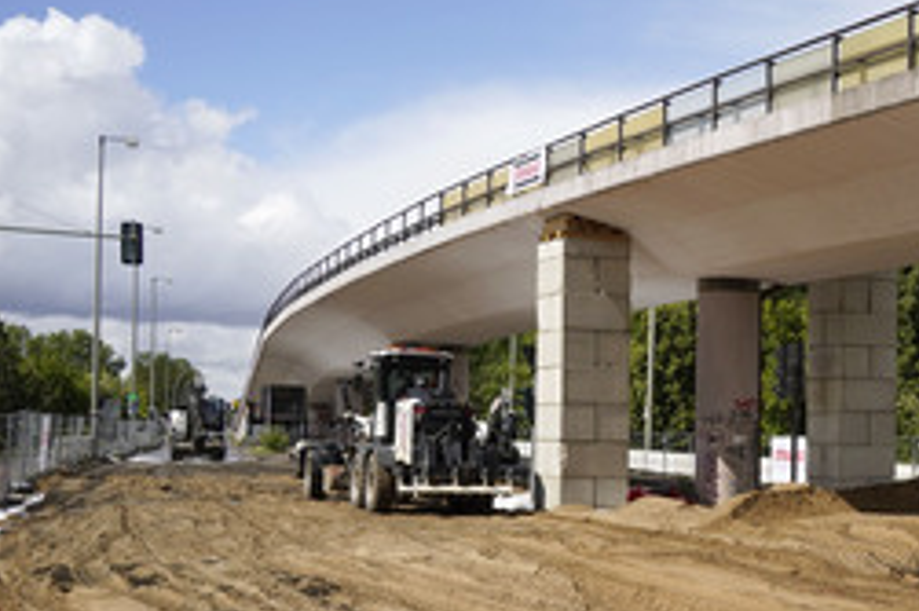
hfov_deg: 31.4
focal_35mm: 61
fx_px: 1556
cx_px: 822
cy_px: 410
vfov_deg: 22.1
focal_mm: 34
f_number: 6.3
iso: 320
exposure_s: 1/2000
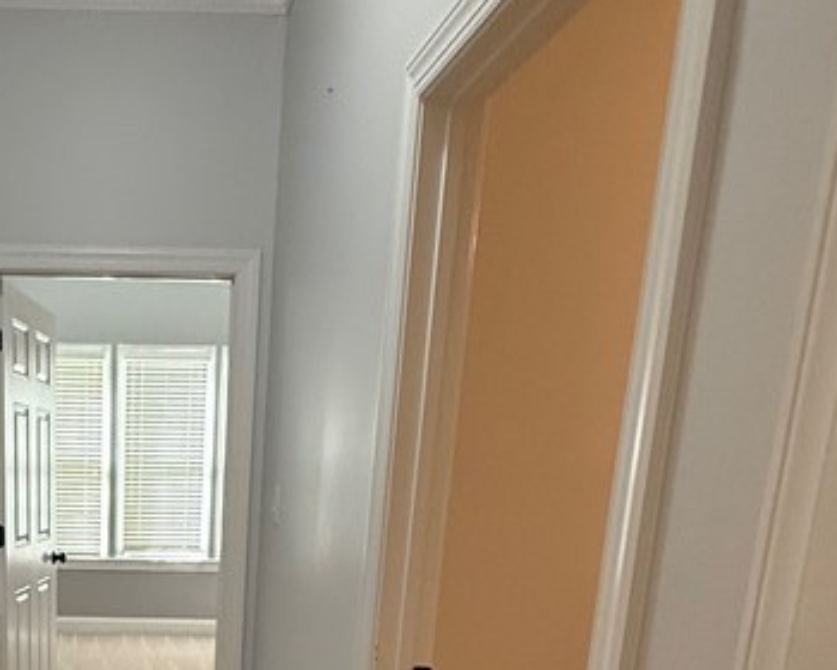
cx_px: 100
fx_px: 991
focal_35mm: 40
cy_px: 718
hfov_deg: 42.4
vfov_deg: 33.1
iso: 400
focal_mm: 2.22
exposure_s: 1/120
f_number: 2.2
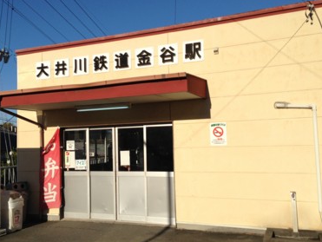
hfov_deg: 46.7
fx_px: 372
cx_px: 144
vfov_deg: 36.0
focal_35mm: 40
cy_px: 118
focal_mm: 4.13
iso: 50
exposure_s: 1/2710
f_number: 2.4
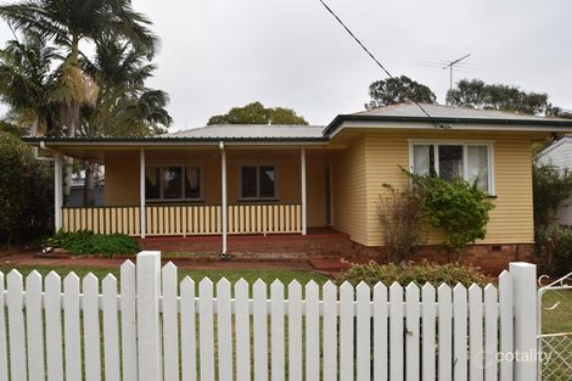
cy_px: 190
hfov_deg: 77.3
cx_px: 286
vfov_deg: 56.1
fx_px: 357
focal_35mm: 22
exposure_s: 1/200
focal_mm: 15
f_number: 8
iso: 100
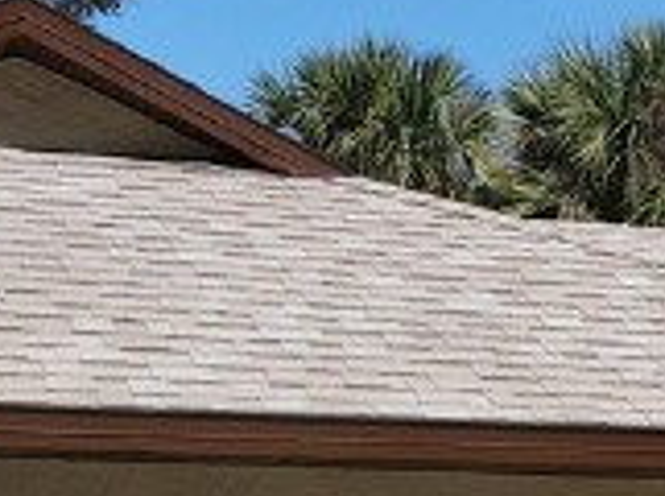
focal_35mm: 153
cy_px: 732
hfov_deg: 12.5
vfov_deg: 9.4
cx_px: 867
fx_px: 2933
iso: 100
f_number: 2.8
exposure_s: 1/800
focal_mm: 4.5
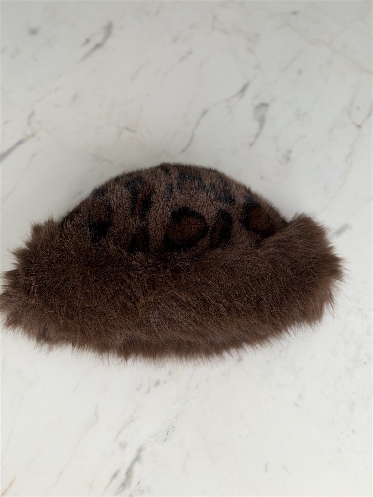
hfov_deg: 30.3
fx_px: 690
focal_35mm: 48
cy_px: 248
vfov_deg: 39.7
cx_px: 186
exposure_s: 1/60
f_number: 1.78
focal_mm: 6.76
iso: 125
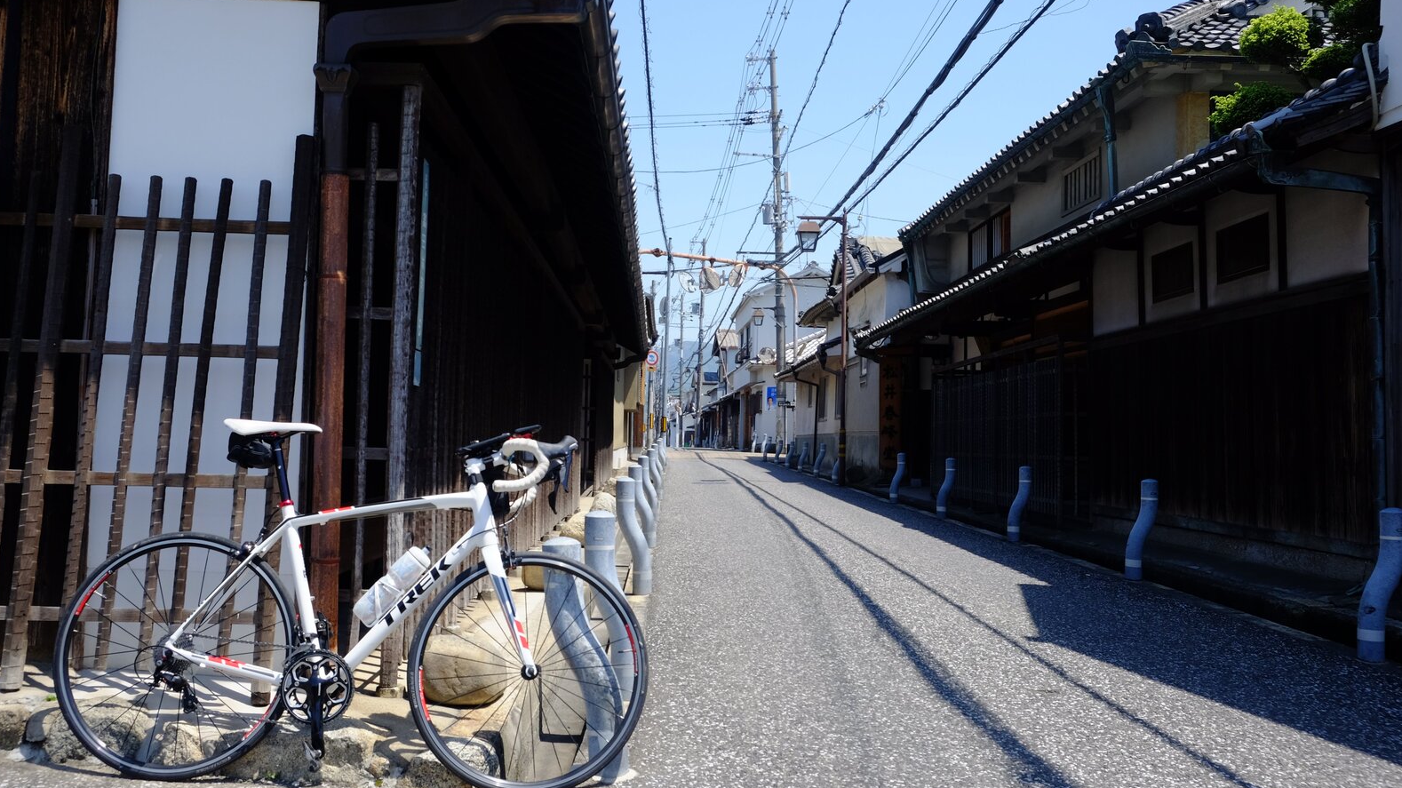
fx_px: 1264
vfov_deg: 34.6
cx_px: 703
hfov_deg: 58.0
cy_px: 376
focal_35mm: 34
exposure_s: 1/420
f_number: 8
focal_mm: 21.4
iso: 400
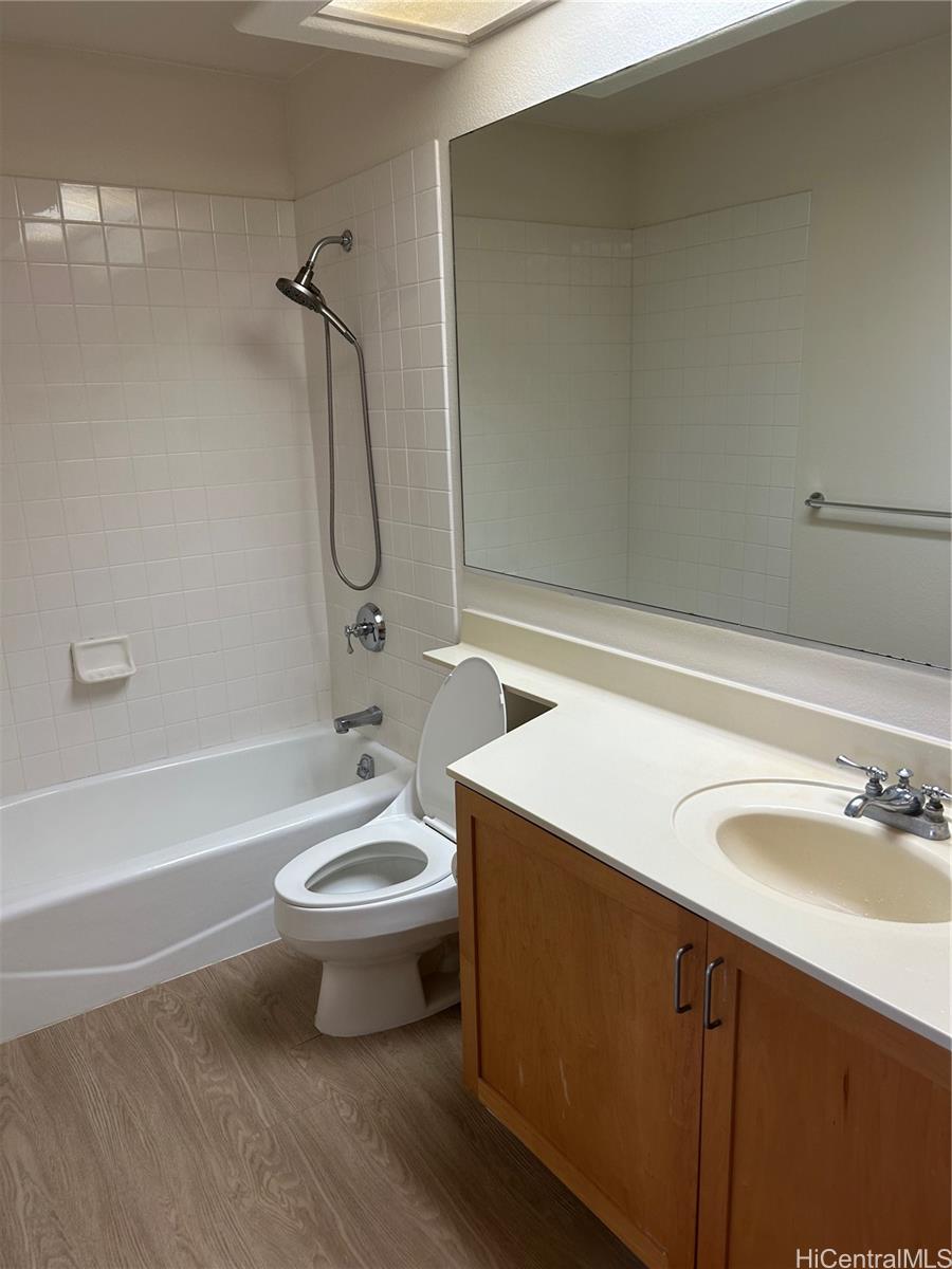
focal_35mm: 26
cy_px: 634
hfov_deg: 53.1
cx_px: 476
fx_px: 953
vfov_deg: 67.3
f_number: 1.5
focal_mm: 5.7
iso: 64
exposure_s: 1/60
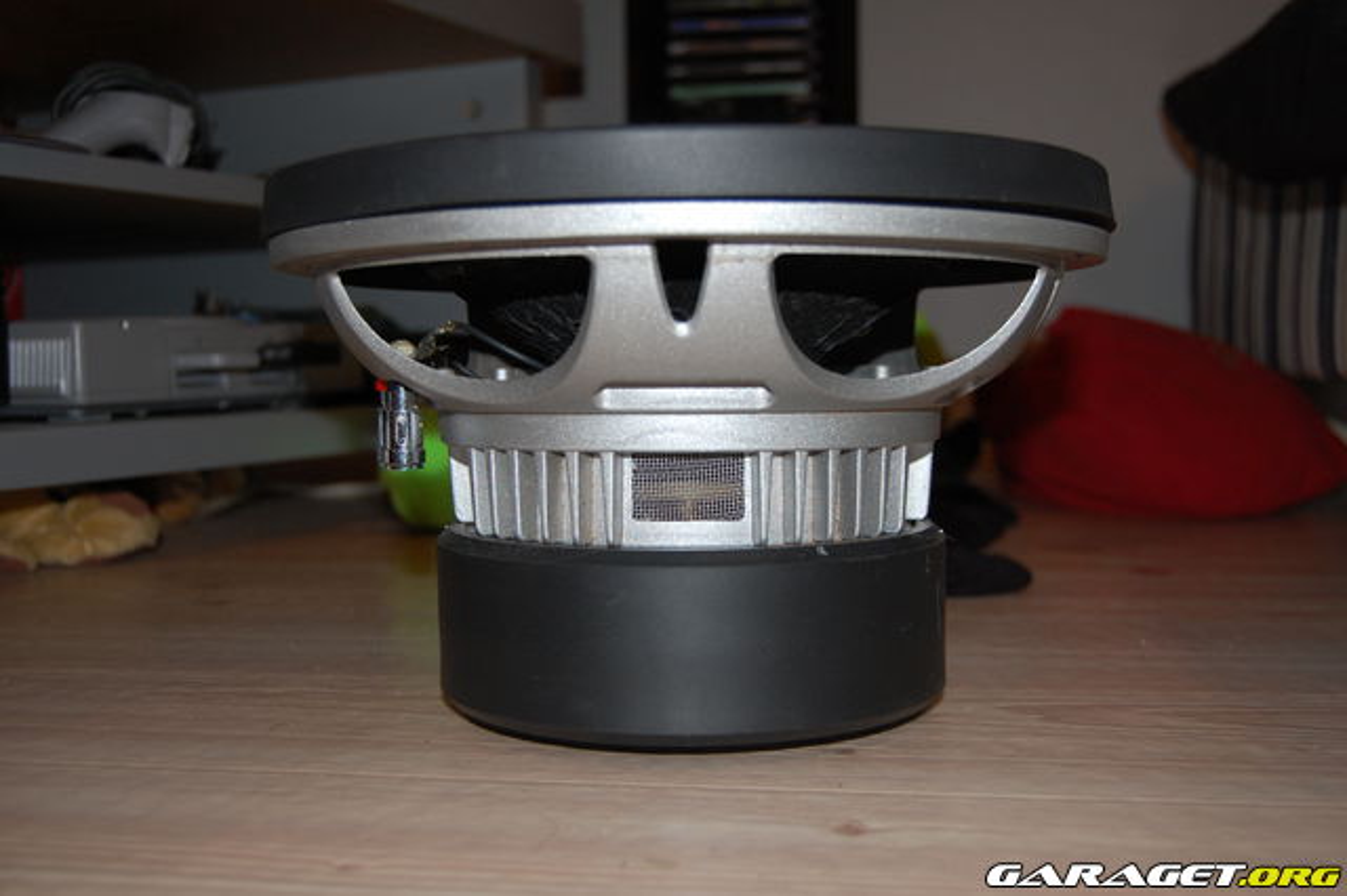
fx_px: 1458
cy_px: 448
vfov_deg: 34.2
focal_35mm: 39
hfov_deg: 49.6
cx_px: 674
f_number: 4.2
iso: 400
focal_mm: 26
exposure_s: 1/60
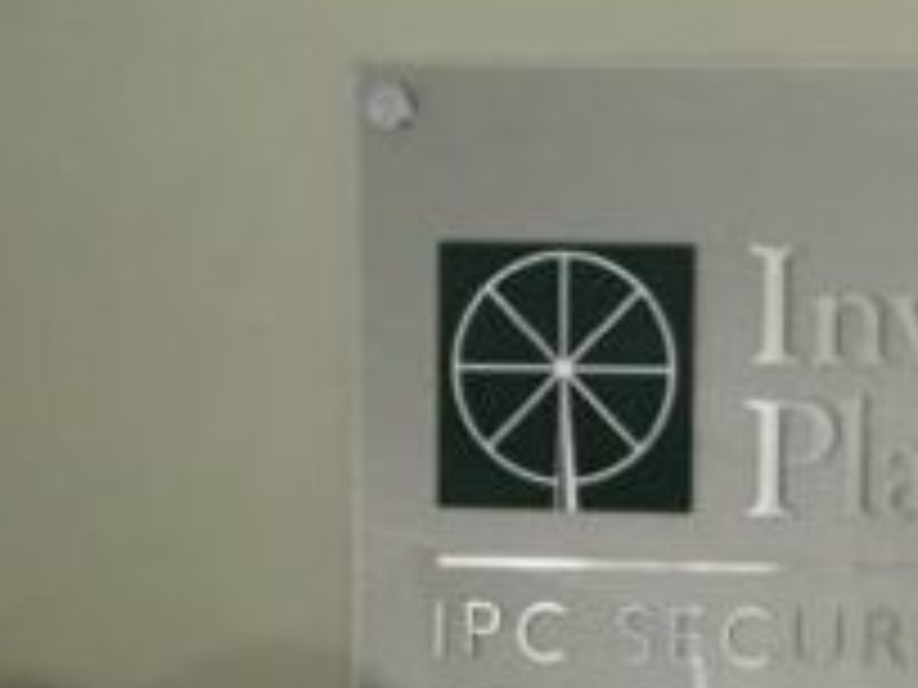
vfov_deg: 13.1
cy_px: 926
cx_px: 1246
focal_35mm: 109
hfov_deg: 16.8
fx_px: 2891
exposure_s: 1/30
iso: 160
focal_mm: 4.15
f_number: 2.2
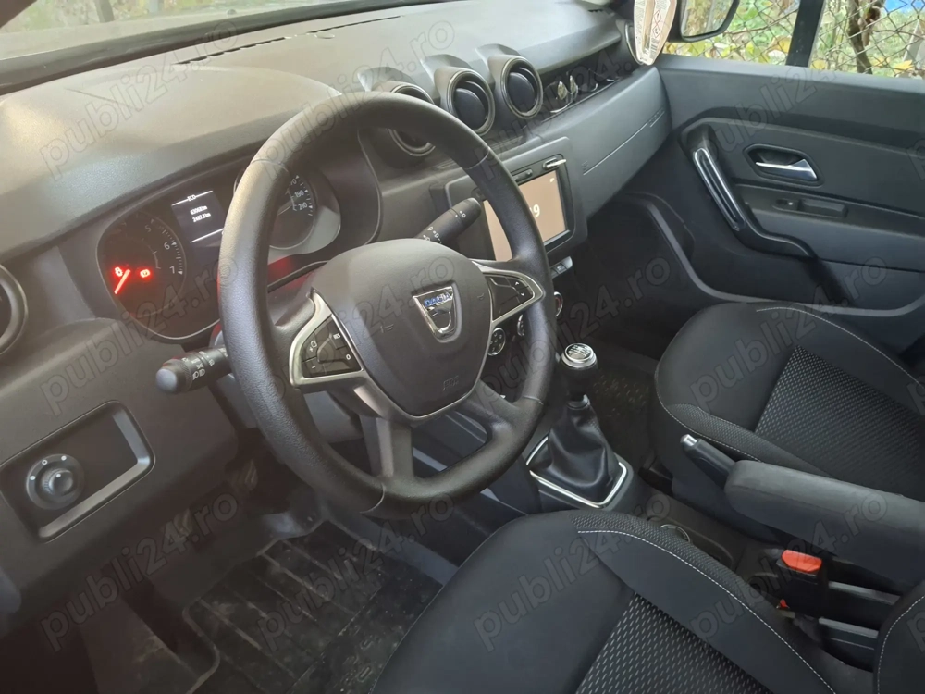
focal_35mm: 25
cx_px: 462
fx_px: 668
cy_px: 347
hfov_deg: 69.4
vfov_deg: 54.9
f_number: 1.8
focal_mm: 4.69
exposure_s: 1/20
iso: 1600
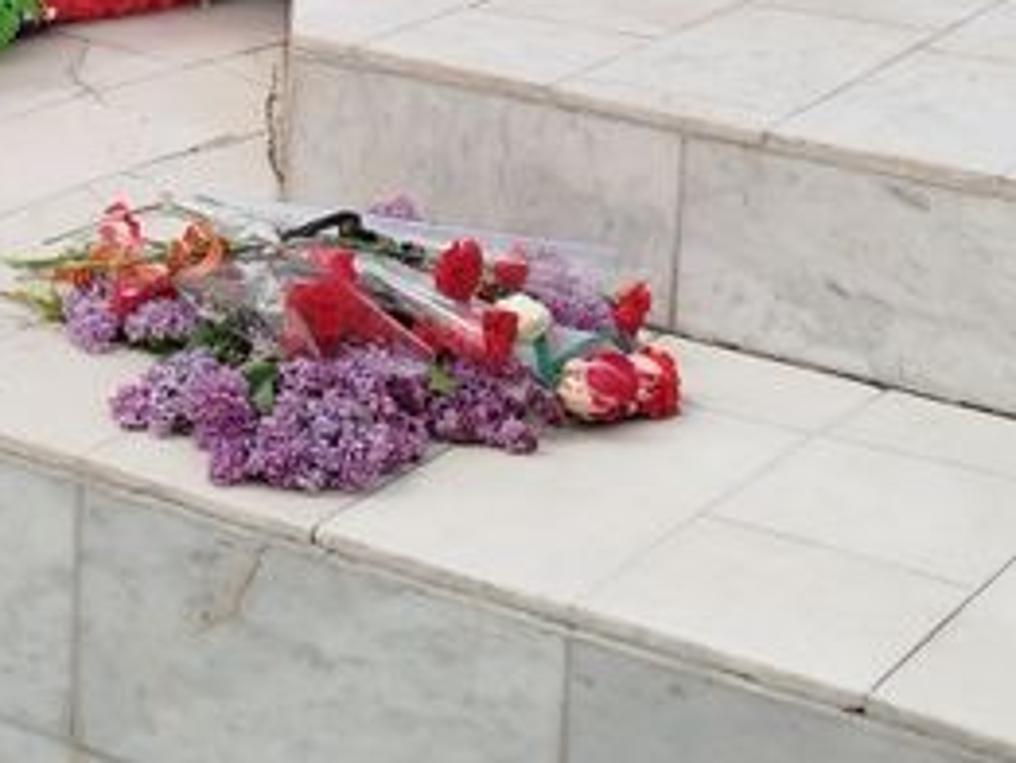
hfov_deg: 20.4
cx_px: 214
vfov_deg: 15.0
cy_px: -152
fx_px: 2790
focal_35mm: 95
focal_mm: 5.31
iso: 50
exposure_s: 1/1002
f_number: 1.7
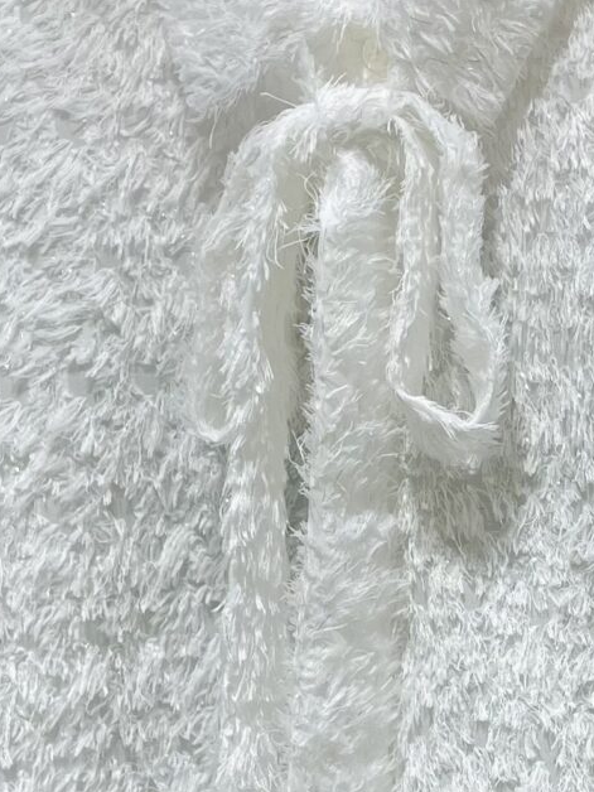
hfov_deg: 13.5
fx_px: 2425
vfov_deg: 18.4
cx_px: 730
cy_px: 583
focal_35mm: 106
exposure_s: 1/305
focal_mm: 4.2
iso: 32
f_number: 1.6
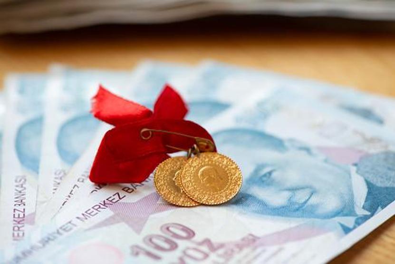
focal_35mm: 105
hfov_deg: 19.4
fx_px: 1153
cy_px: 132
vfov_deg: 13.1
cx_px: 198
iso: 1000
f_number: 6.3
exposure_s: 1/100
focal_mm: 105
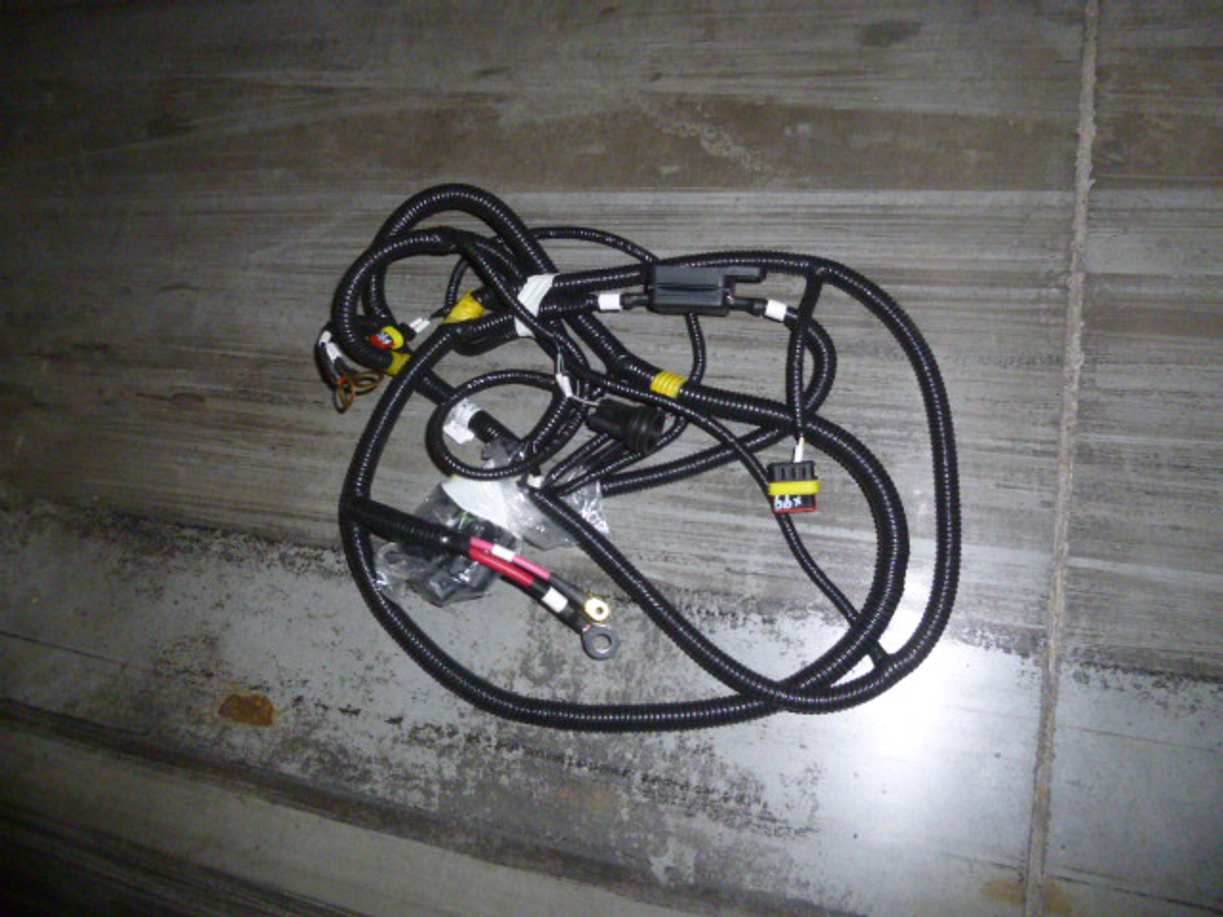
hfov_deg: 69.4
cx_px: 612
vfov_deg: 54.9
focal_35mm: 25
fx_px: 883
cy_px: 458
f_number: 3.1
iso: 400
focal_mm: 4.5
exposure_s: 1/125
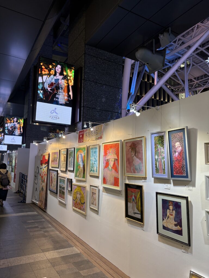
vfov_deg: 67.3
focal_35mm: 26
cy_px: 139
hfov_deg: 53.1
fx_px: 209
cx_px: 104
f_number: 1.6
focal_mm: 5.96
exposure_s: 1/120
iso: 80
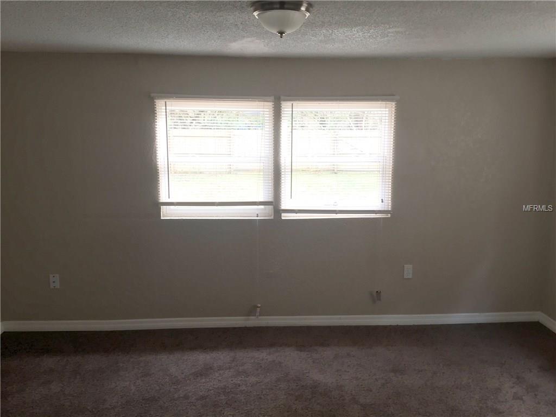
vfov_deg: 48.2
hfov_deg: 61.7
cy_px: 208
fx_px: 466
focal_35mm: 29
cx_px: 278
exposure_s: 1/40
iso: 32
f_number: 2.2
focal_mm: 4.15
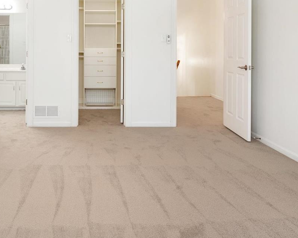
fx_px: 265
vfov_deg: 46.8
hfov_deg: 57.3
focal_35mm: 30
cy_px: 60
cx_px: 96
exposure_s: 1/2
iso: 400
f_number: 8
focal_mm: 8
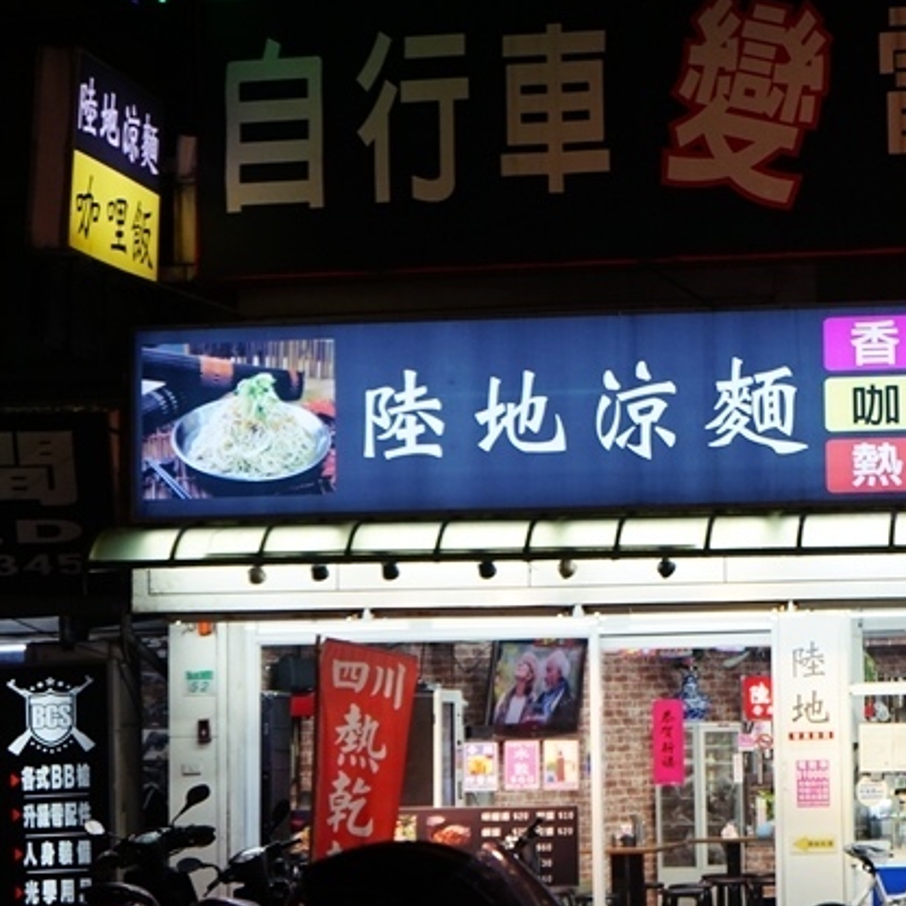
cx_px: 817
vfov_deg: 16.9
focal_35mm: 103
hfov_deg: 16.7
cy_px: 452
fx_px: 3050
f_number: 5.6
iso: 1000
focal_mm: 63
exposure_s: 1/80
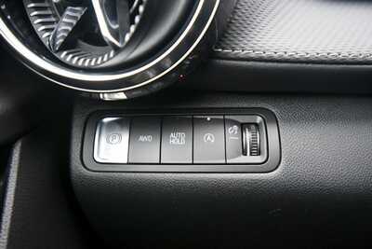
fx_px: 310
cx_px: 186
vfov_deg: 43.6
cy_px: 124
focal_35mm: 30
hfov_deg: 61.9
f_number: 5.6
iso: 1800
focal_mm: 20
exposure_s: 1/125
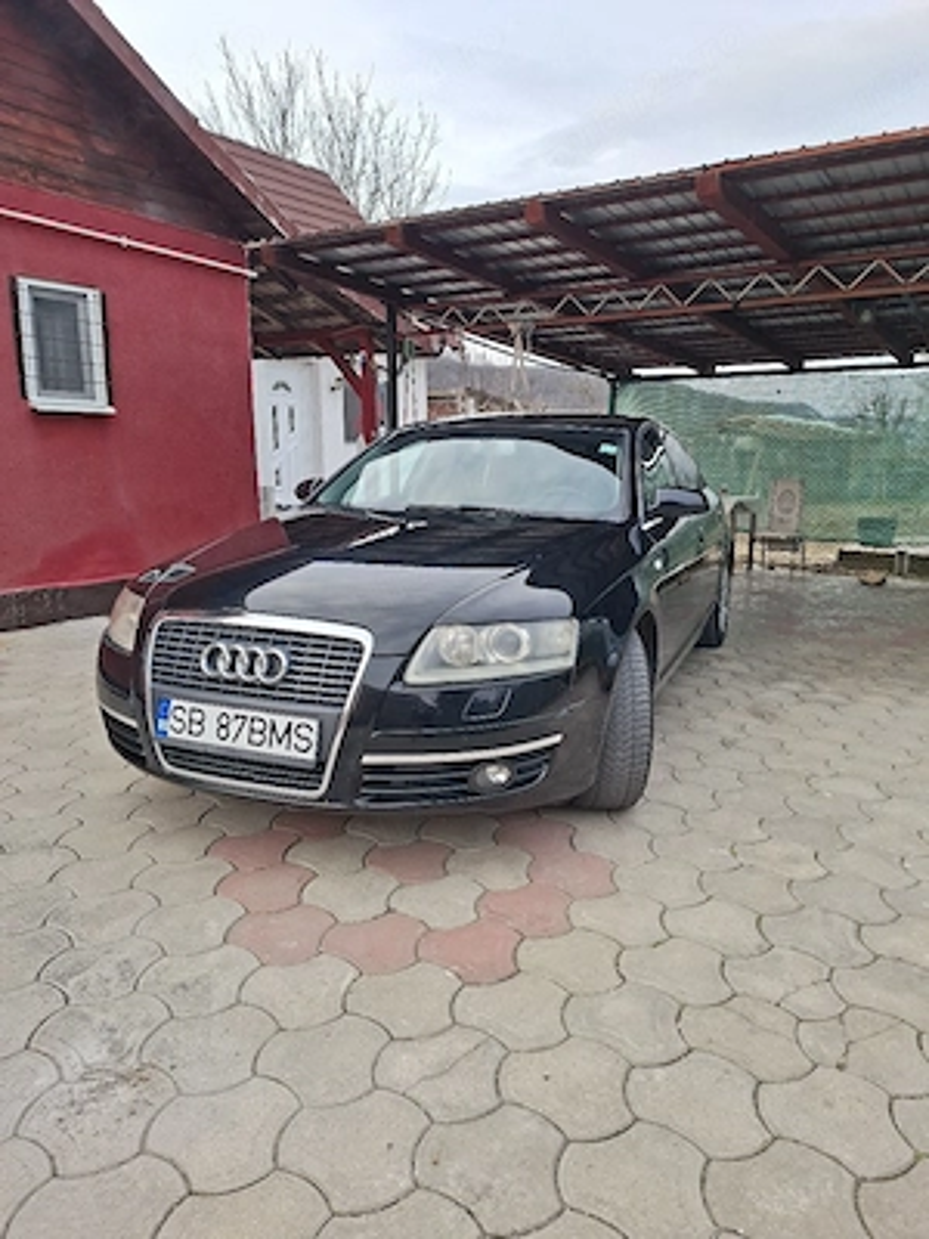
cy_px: 620
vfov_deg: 73.9
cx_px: 464
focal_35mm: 23
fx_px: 823
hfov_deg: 58.9
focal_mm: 5.54
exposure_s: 1/208
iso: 50
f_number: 1.8
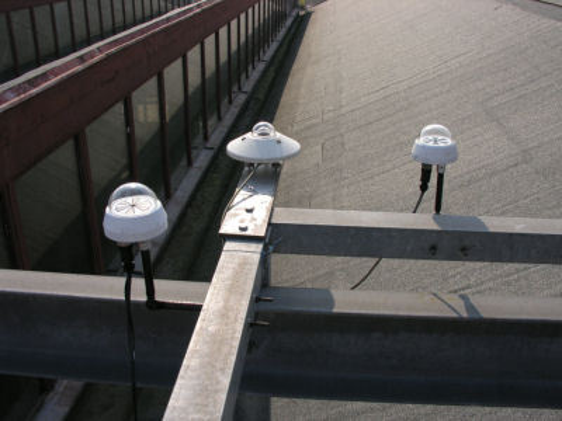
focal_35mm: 35
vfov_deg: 40.7
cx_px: 281
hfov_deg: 52.6
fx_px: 568
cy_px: 210
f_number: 6.3
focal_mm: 8.9
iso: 50
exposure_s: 1/209
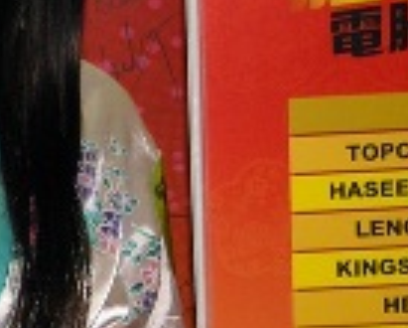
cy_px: 79
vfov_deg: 9.6
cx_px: -412
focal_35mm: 161
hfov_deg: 10.9
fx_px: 1947
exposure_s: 1/80
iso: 100
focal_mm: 6.8
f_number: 3.7
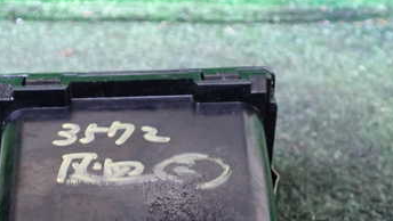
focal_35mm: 57
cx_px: 138
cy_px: 195
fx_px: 594
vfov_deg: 20.7
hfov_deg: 36.3
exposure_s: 1/20
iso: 800
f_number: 2.3
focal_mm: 5.4
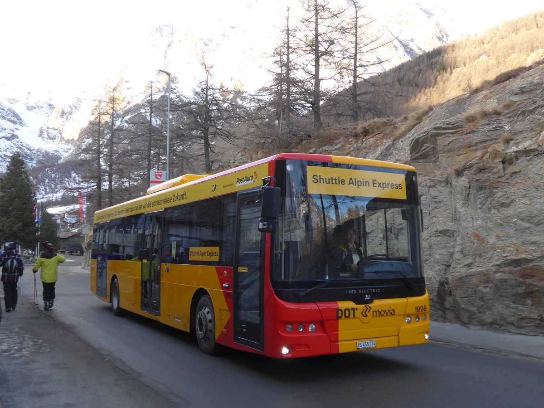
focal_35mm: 36
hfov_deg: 51.4
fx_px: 566
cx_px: 272
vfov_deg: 39.7
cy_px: 204
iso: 125
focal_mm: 7.5
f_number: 2.8
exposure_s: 1/250
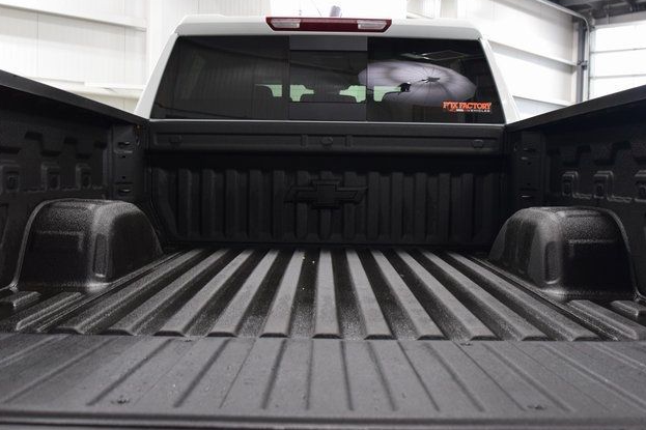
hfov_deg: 51.9
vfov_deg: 35.9
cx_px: 325
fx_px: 664
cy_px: 214
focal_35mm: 37
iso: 1600
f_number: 5
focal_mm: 24
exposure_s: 1/60
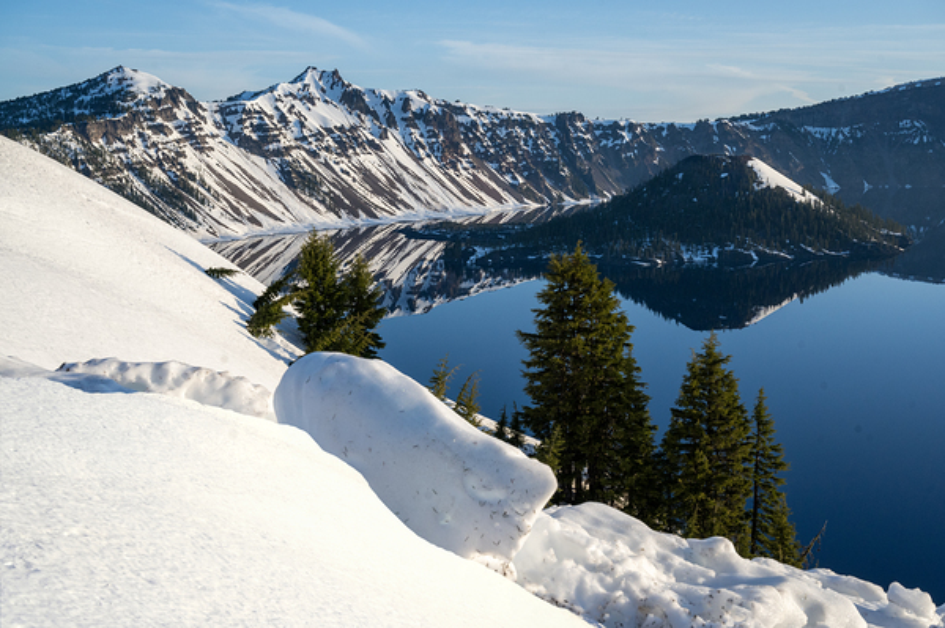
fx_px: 1128
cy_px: 314
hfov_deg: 45.5
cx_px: 472
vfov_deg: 31.1
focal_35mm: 43
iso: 1000
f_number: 9
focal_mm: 43
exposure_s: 1/1000
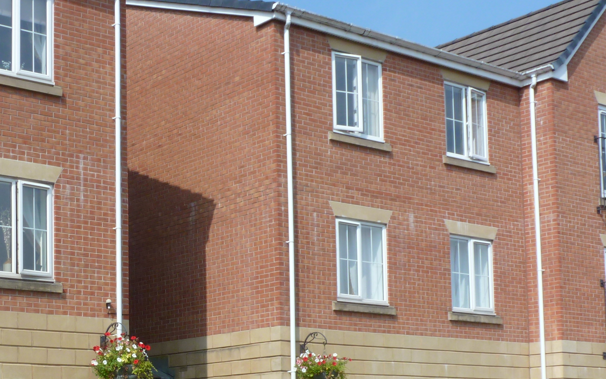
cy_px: 354
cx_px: 98
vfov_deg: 20.1
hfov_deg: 31.4
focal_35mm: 63
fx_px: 1040
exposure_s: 1/500
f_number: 4.5
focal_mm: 5.4
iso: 100
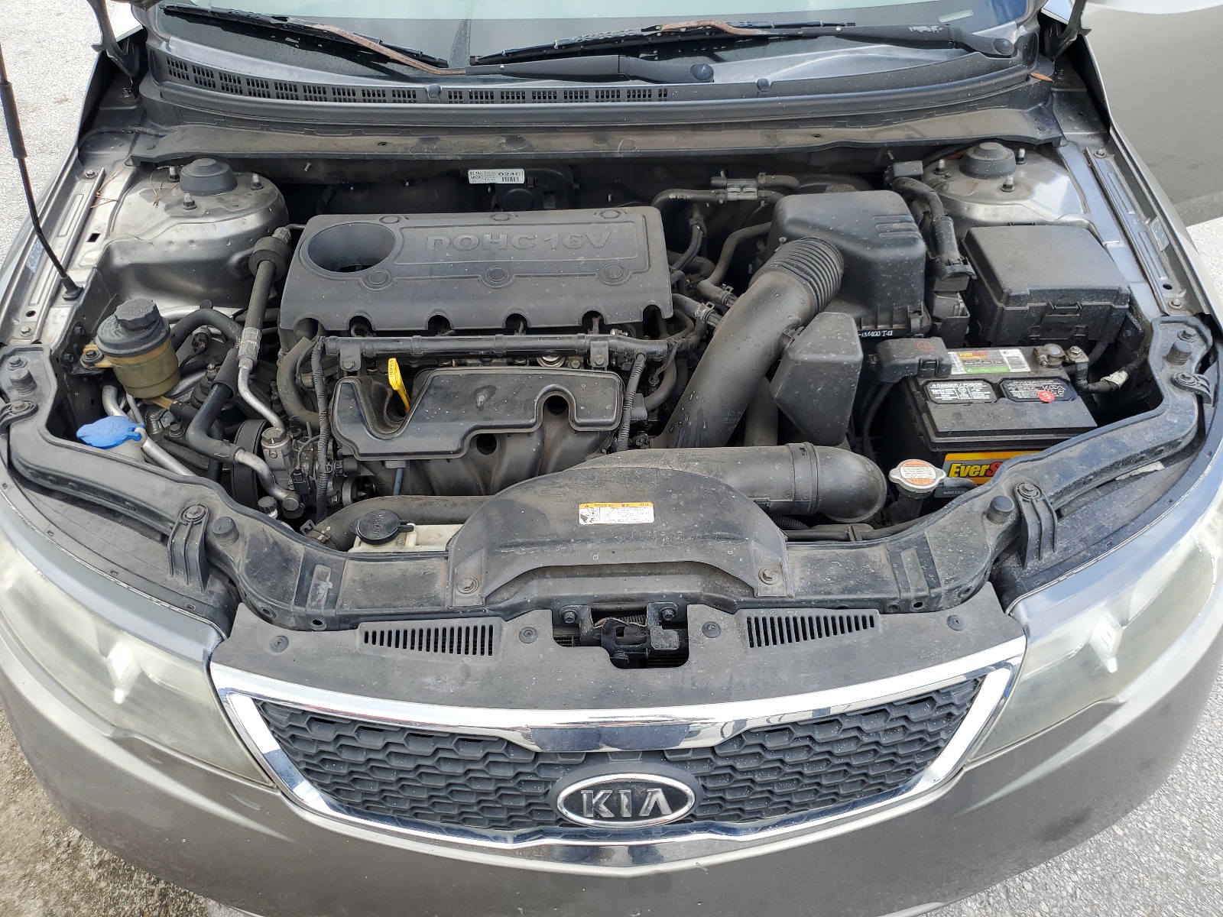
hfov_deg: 67.3
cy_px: 458
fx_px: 919
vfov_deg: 53.1
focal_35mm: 26
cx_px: 612
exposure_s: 1/370
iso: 50
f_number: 1.5
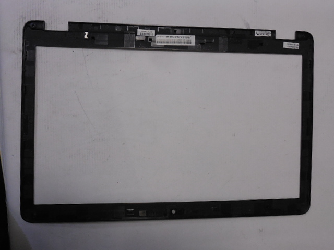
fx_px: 289
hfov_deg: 60.0
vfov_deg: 46.8
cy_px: 125
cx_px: 167
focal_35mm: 30
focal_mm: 5.3
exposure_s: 1/160
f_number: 3.8
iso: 800
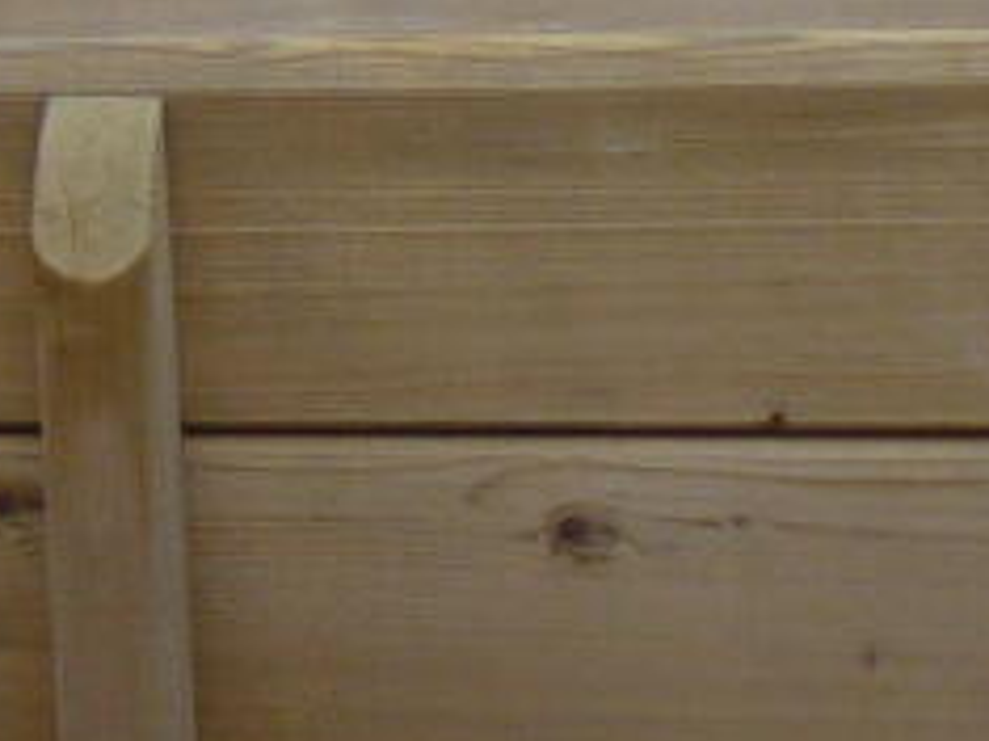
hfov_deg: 8.2
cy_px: -1179
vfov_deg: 6.3
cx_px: -1481
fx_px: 6311
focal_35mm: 221
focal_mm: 6
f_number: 5
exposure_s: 1/200
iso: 100
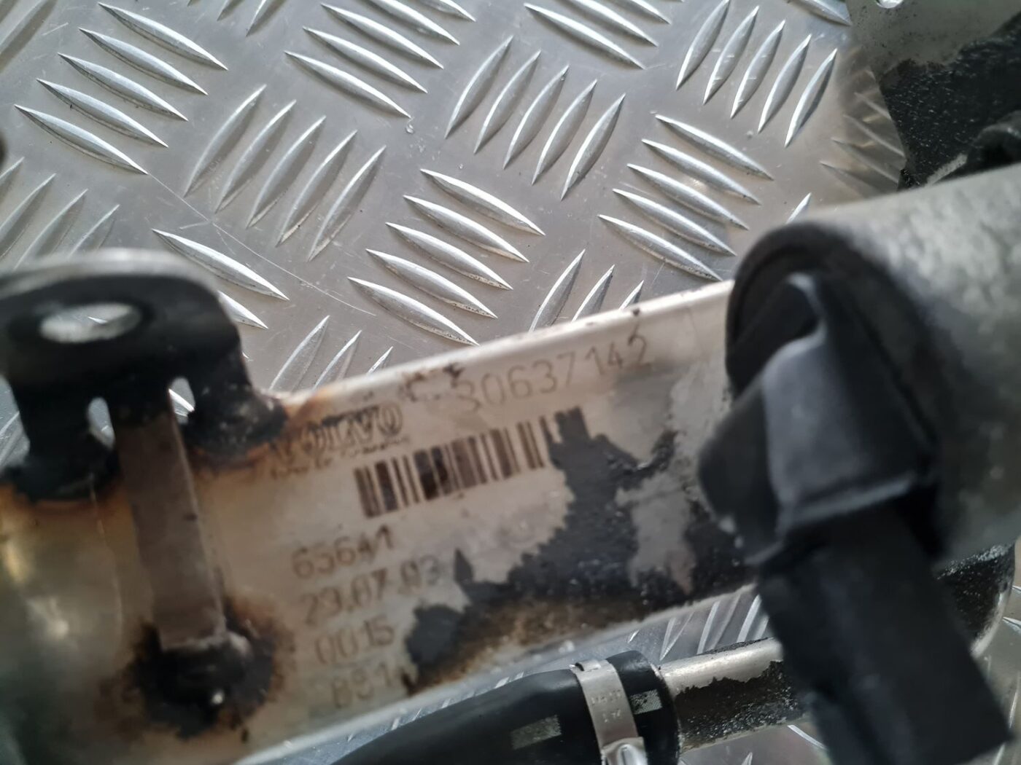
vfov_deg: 53.1
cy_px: 382
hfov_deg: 67.3
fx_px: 767
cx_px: 510
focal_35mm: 26
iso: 640
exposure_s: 1/50
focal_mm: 5.4
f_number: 1.8
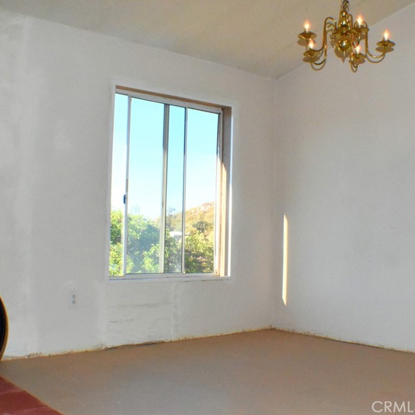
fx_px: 732
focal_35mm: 54
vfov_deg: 31.6
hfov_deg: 31.6
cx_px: 223
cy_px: 207
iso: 5000
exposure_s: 1/200
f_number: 29
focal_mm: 28
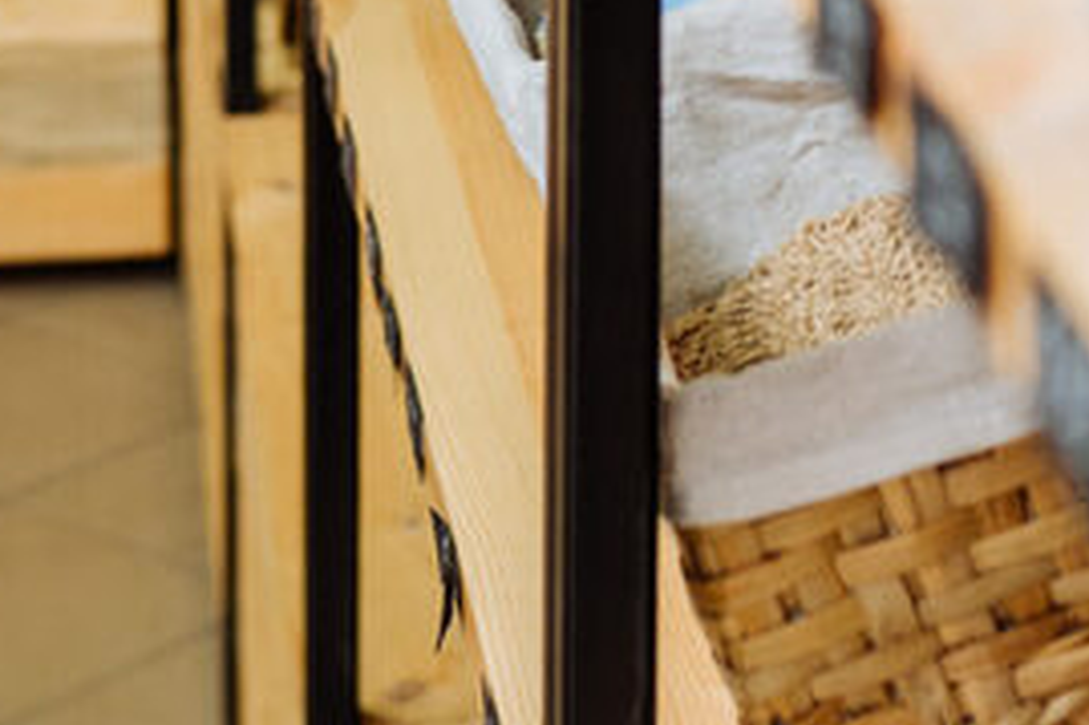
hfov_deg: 13.2
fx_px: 4716
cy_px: -794
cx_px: 457
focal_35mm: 156
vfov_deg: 8.3
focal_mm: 35
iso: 1000
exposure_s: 1/250
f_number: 2.5
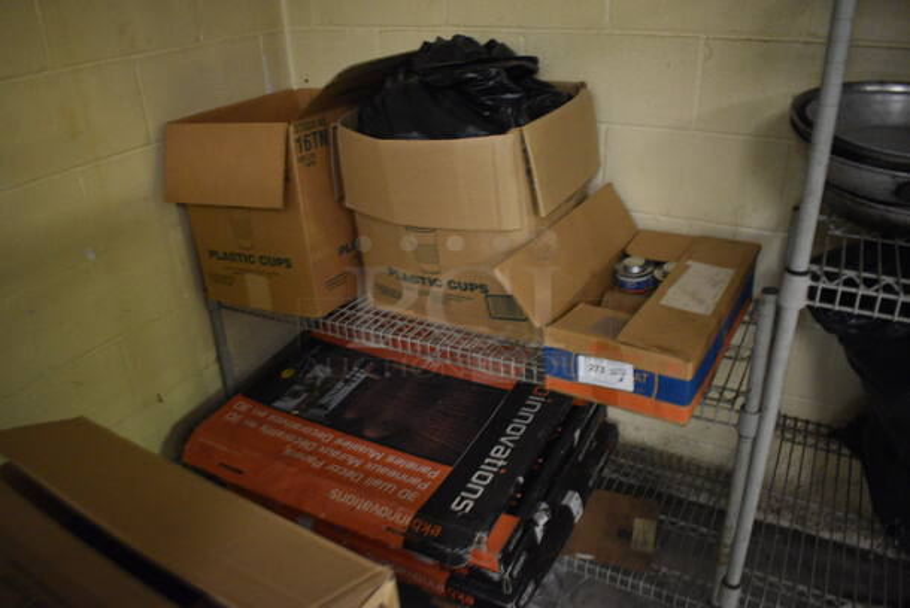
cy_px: 304
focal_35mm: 27
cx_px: 455
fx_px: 683
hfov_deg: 67.3
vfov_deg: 48.0
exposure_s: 1/6
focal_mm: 18
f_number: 3.5
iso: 3200
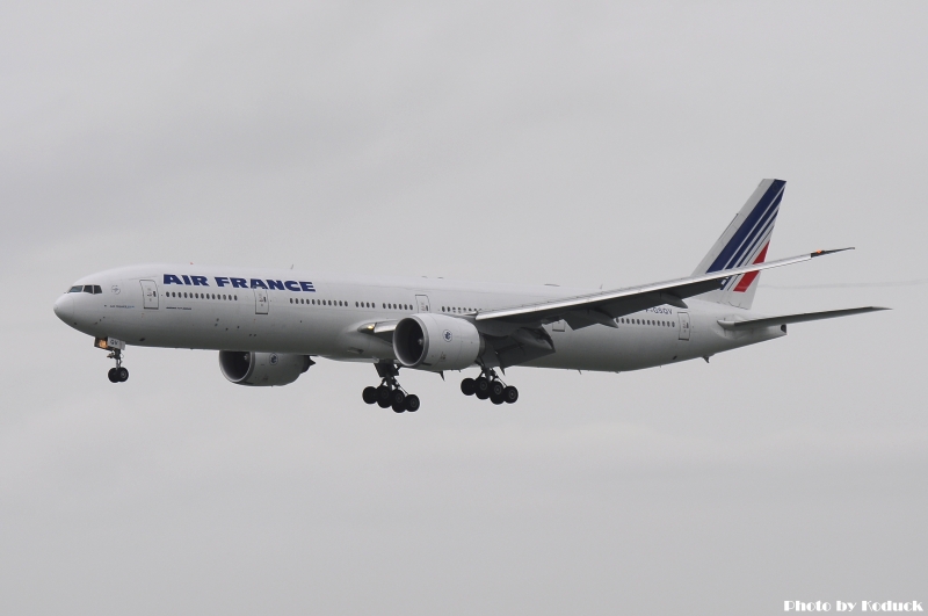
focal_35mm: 405
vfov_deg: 3.4
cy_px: 308
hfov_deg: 5.1
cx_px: 464
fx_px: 10425
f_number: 5.6
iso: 200
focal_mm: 270
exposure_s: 1/500
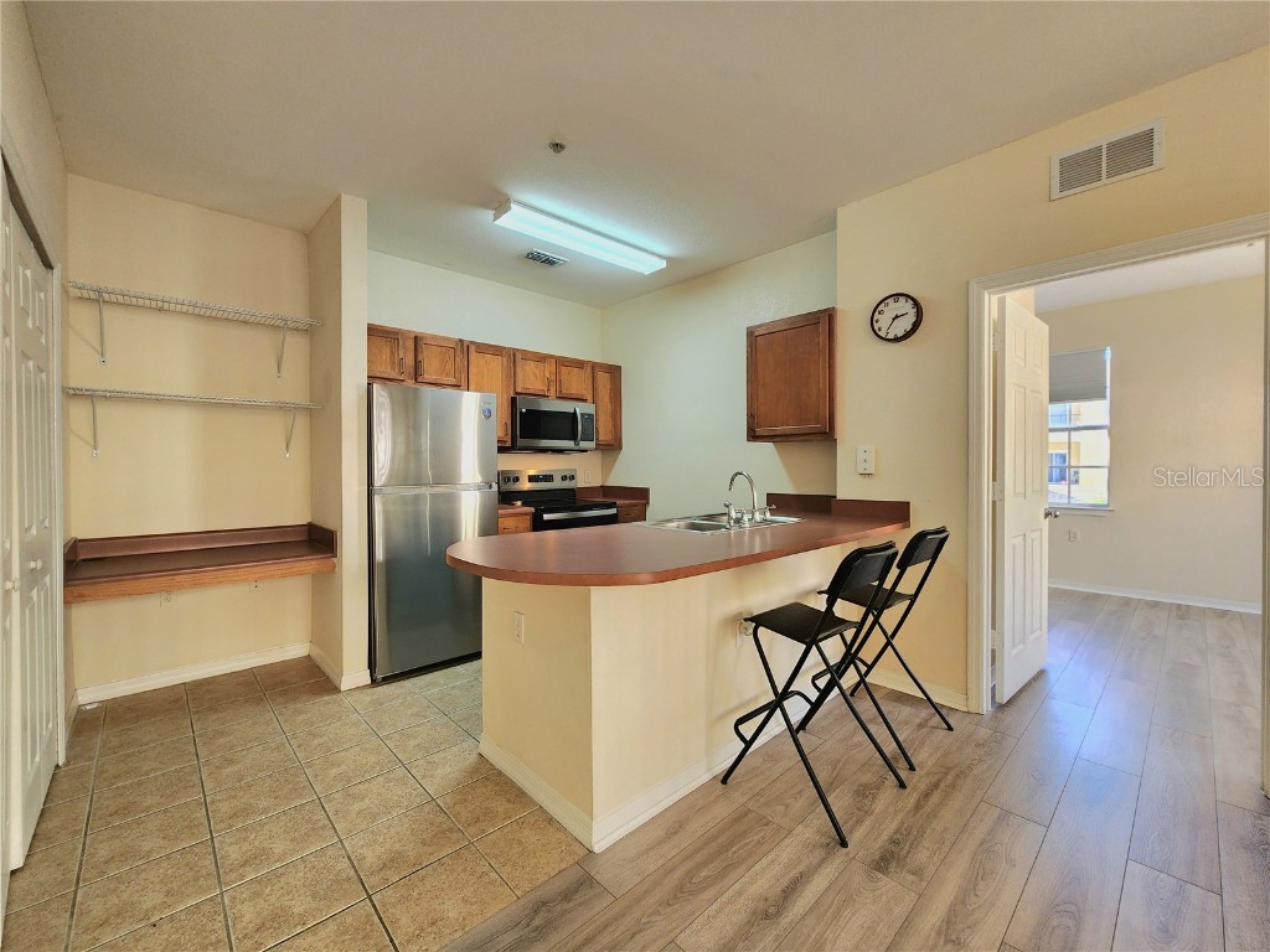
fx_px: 477
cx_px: 635
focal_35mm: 13
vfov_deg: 89.9
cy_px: 476
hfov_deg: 106.2
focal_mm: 2.2
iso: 160
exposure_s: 1/60.2
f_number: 2.2
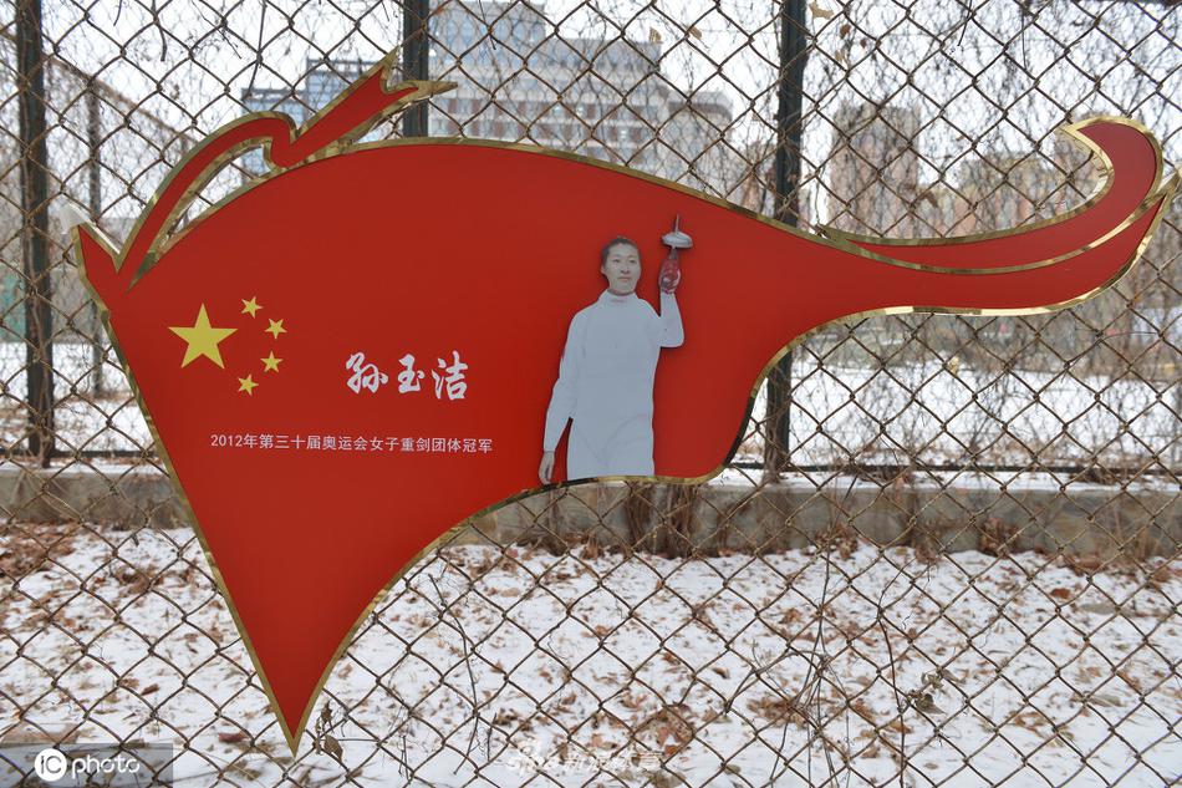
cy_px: 394
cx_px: 591
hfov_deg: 73.8
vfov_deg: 53.1
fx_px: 788
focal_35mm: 24
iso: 200
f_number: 4
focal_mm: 24
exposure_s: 1/30
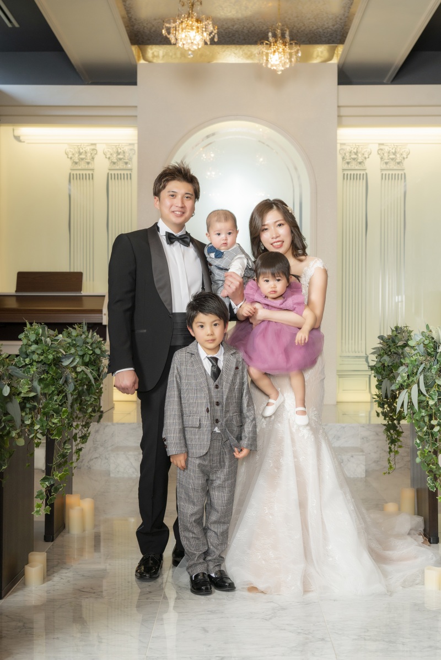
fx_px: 918
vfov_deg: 39.6
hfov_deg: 27.0
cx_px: 220
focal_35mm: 50
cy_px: 330
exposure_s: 1/80
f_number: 5.6
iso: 400
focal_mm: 50
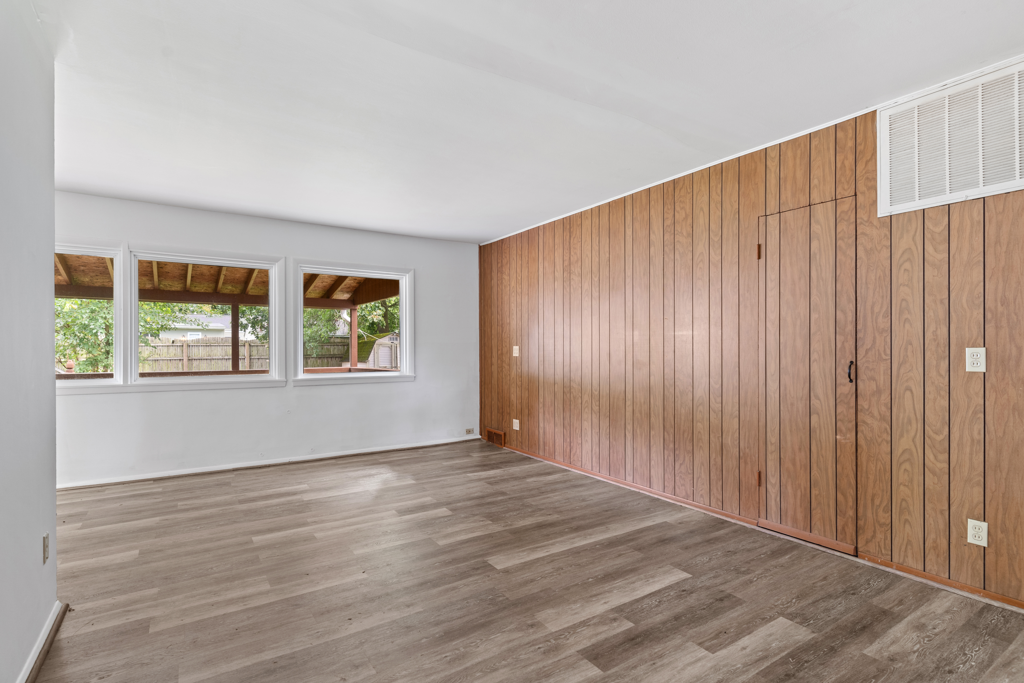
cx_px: 512
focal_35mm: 17
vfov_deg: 70.4
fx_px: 484
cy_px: 342
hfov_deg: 93.3
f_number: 7.1
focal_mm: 17
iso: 320
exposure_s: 8
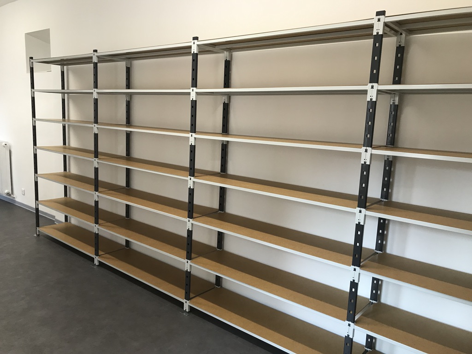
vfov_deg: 49.7
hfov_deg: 63.4
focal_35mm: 28
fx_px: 382
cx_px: 236
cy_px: 177
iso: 25
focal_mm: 3.99
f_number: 1.8
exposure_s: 1/33
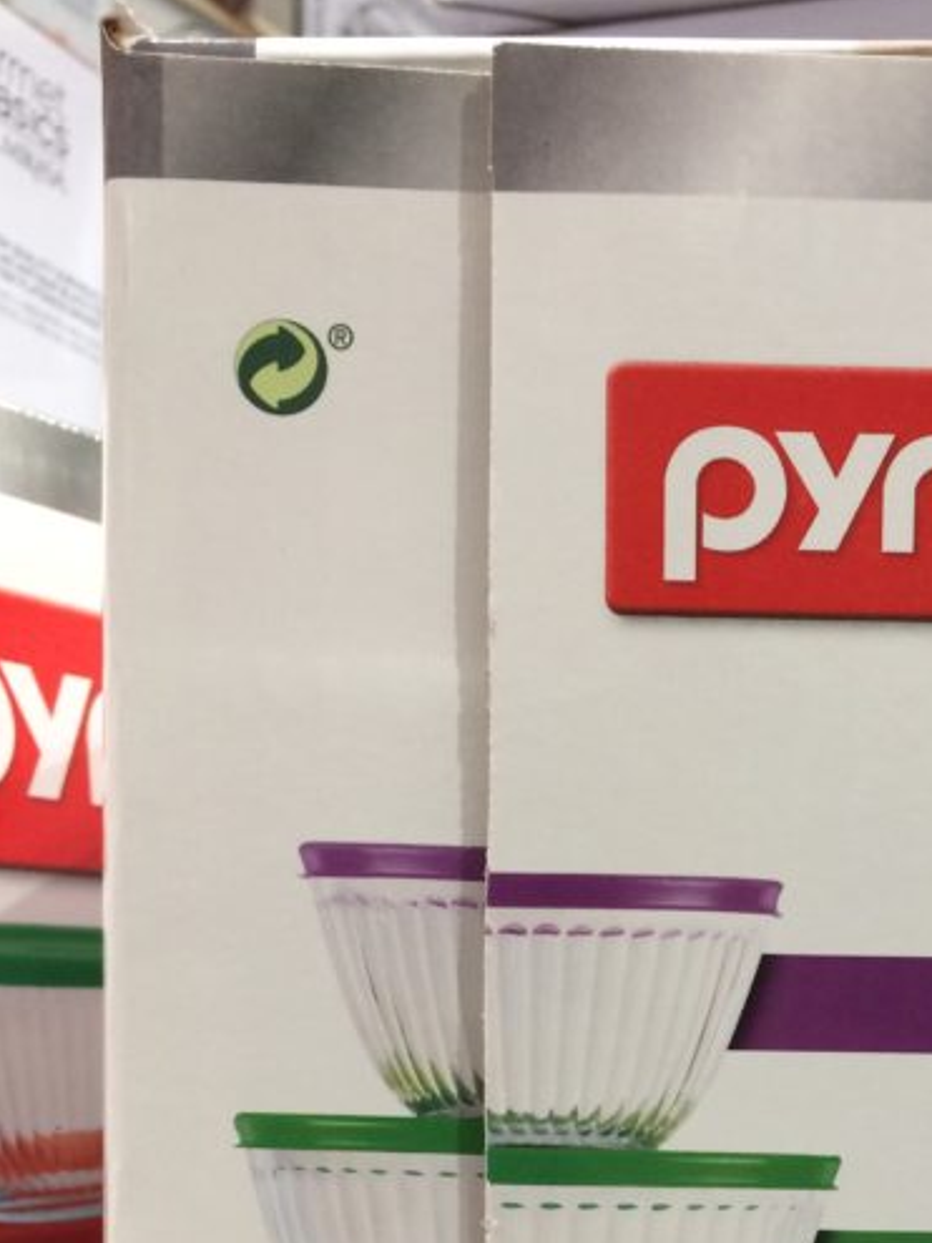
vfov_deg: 30.3
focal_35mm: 60
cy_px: 1190
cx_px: 799
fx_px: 2155
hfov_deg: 23.9
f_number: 2.2
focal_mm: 4.15
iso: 125
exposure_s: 1/30
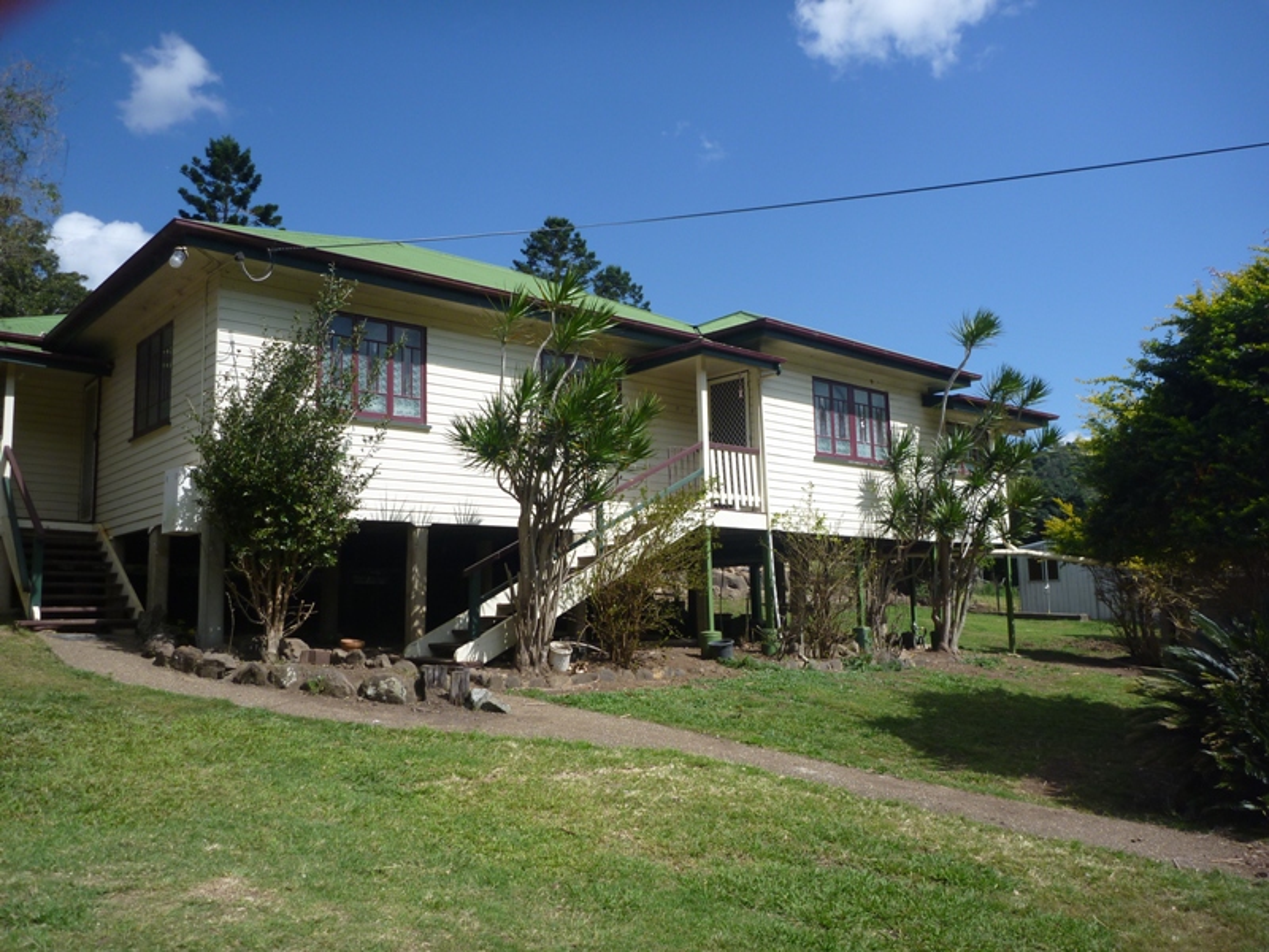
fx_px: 1026
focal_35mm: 28
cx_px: 634
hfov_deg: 63.4
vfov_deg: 49.7
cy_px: 476
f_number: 3.3
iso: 80
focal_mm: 4.9
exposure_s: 1/1000
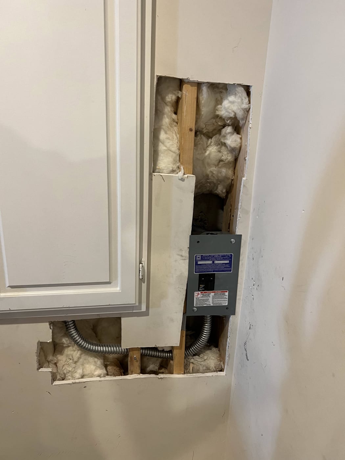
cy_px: 230
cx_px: 172
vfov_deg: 67.3
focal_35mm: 26
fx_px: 346
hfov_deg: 53.1
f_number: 1.5
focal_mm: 5.7
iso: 200
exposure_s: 1/60
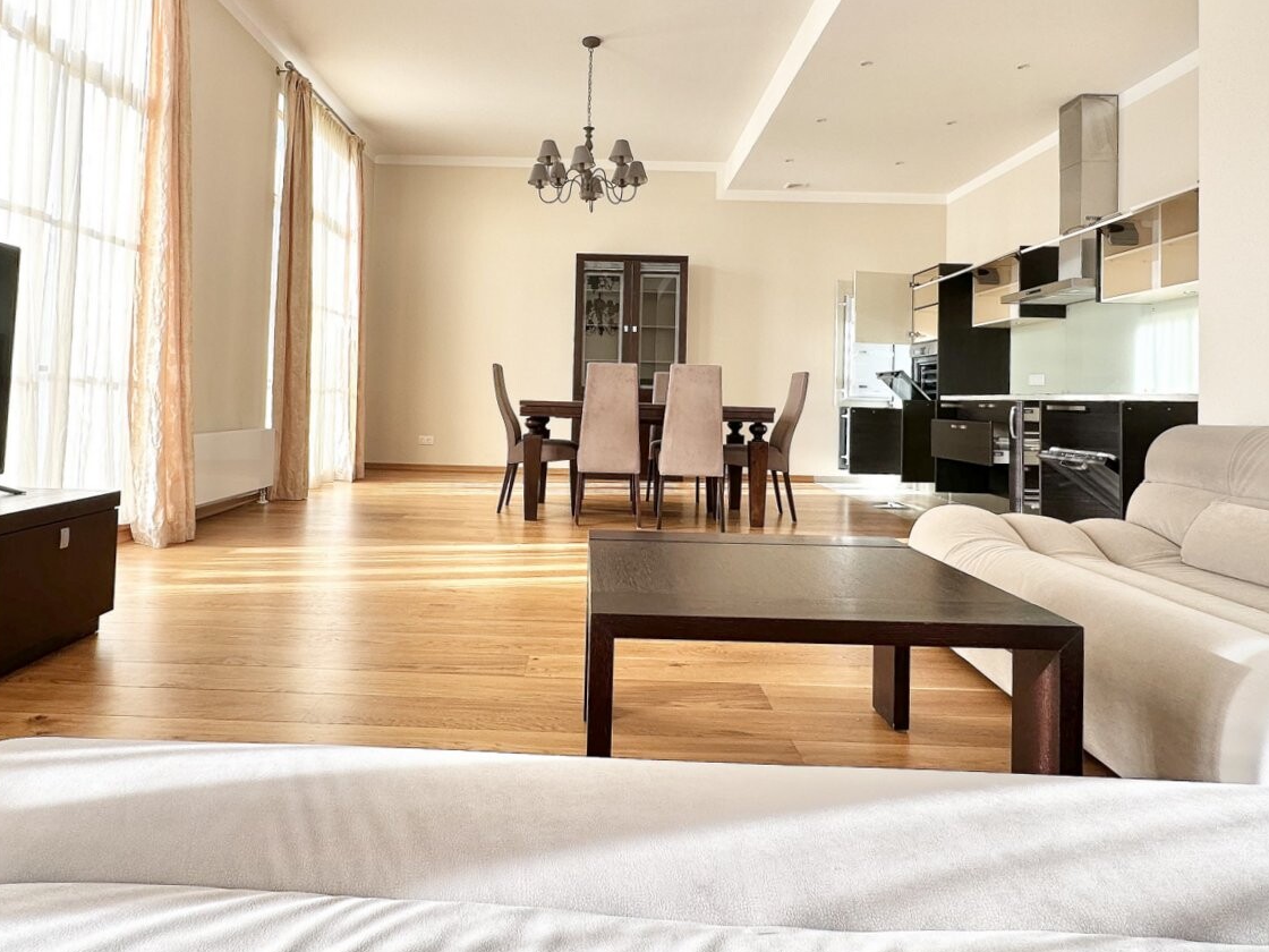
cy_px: 369
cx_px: 587
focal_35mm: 20
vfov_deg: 65.2
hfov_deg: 81.6
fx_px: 733
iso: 40
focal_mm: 2.22
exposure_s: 1/99
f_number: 2.2
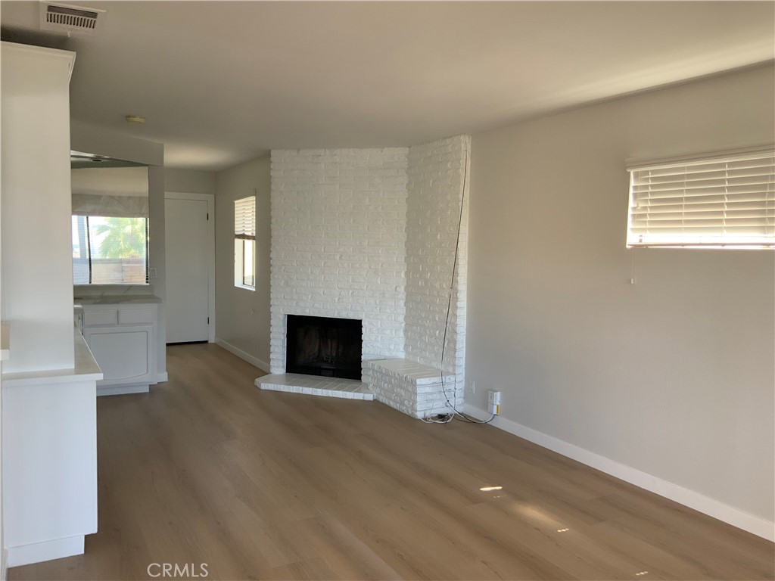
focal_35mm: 29
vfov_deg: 48.2
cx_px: 388
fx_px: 649
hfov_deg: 61.7
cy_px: 290
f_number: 1.8
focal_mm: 3
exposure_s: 1/117
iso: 64
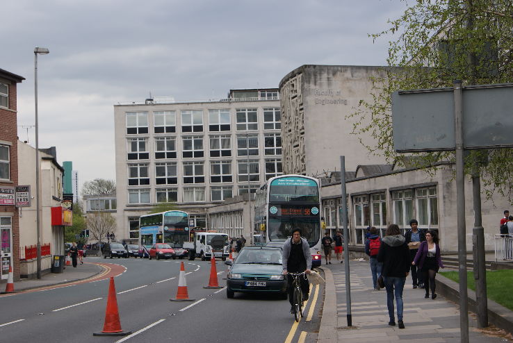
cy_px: 172
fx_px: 963
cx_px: 256
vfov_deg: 20.2
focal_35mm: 68
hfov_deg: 29.8
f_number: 8
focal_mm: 45
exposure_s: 1/125
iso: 100
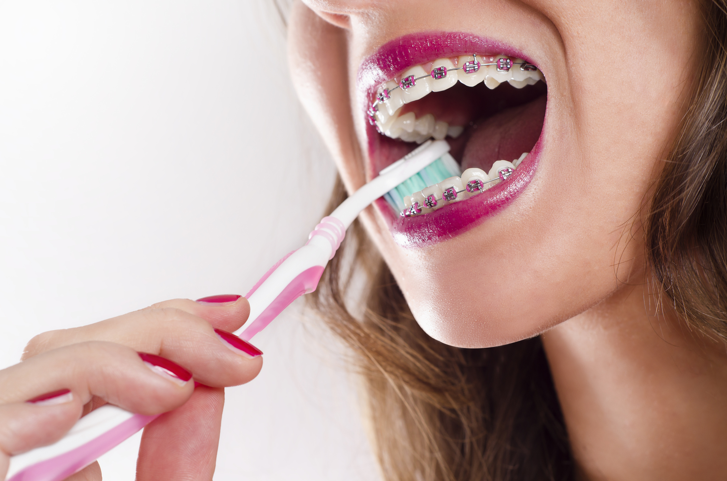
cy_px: 240
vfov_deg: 18.1
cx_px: 364
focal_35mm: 75
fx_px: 1511
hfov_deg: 27.0
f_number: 6.3
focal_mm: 50
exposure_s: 1/125
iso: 160
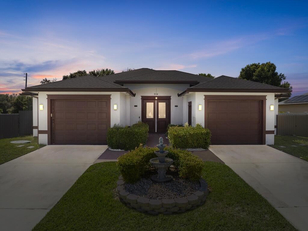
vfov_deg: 56.8
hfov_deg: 71.6
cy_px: 116
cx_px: 154
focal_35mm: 24
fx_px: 214
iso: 100
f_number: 3.5
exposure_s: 1/60
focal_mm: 12.29
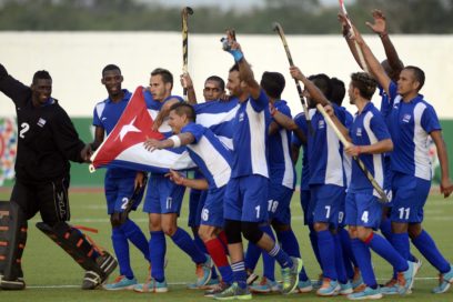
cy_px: 151
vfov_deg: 3.1
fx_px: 5662
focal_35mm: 450
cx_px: 226
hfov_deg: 4.6
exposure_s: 1/2500
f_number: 2.8
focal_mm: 300
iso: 500
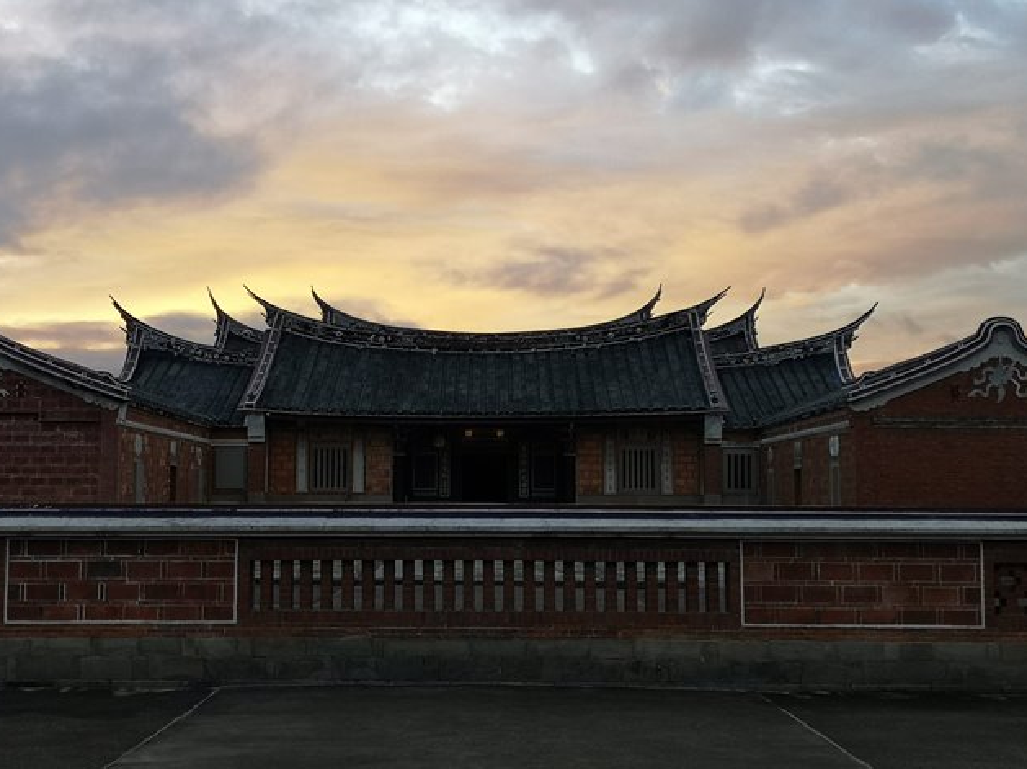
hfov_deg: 34.3
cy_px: 358
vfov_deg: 26.1
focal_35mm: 56
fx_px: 1660
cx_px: 449
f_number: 1.8
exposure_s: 1/160
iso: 50
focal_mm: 3.95
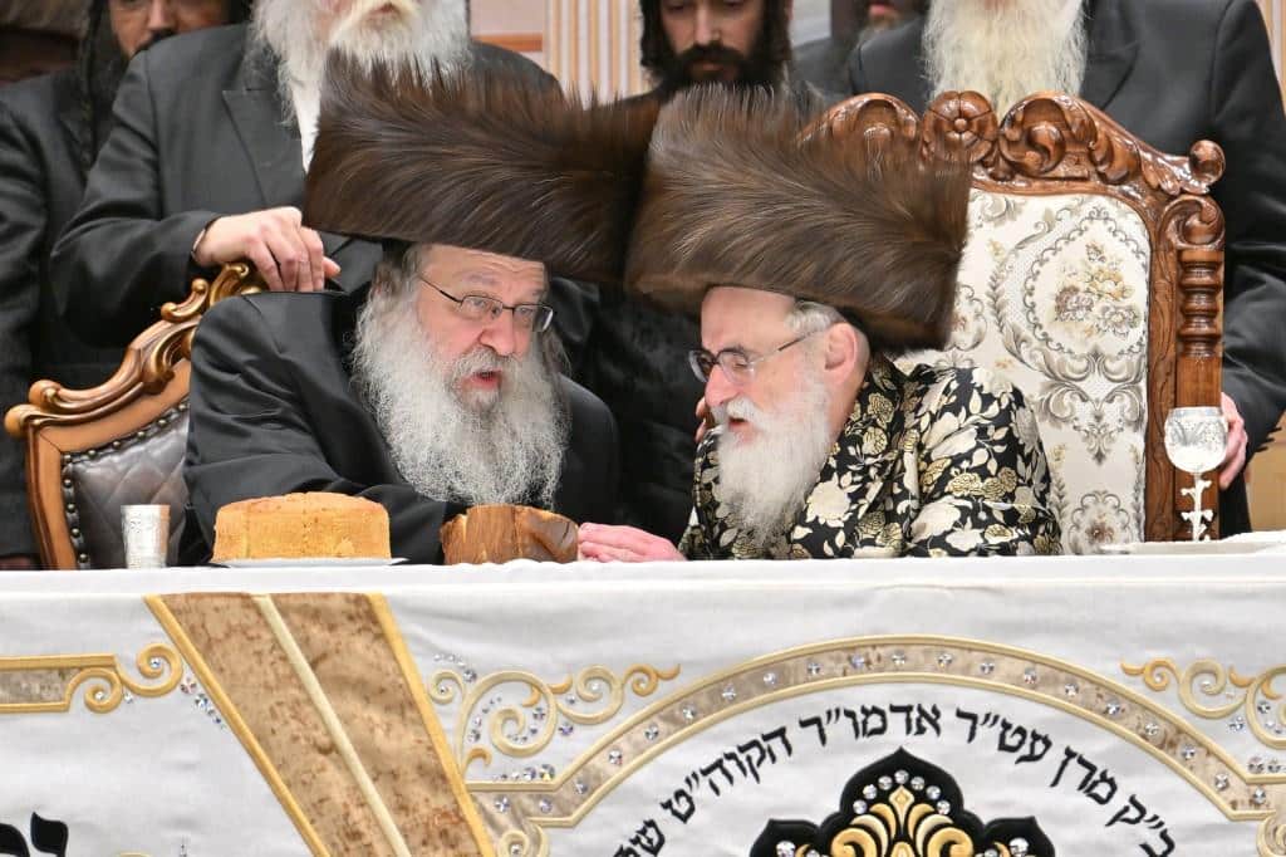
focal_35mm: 300
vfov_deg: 4.6
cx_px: 643
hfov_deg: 6.9
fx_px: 10713
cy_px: 428
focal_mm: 200
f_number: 2.8
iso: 250
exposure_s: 1/320
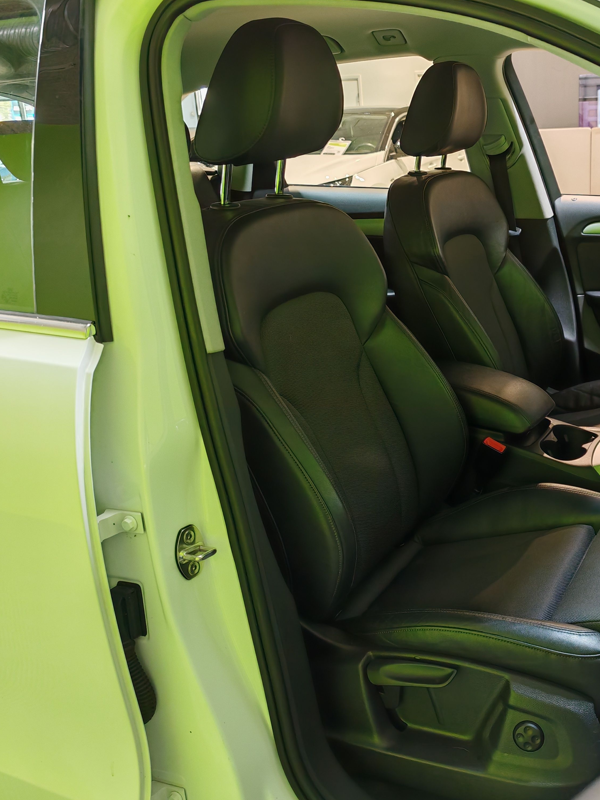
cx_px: 469
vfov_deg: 50.1
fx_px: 855
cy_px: 405
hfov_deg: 37.5
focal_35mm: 37
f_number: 1.4
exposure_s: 1/100
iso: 160
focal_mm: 6.83
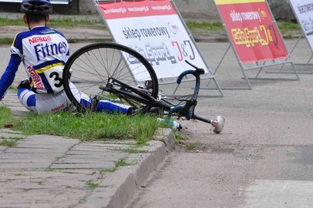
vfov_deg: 2.9
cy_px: 98
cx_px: 113
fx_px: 4170
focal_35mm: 480
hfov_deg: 4.3
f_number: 10
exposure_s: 1/250
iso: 200
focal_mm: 200
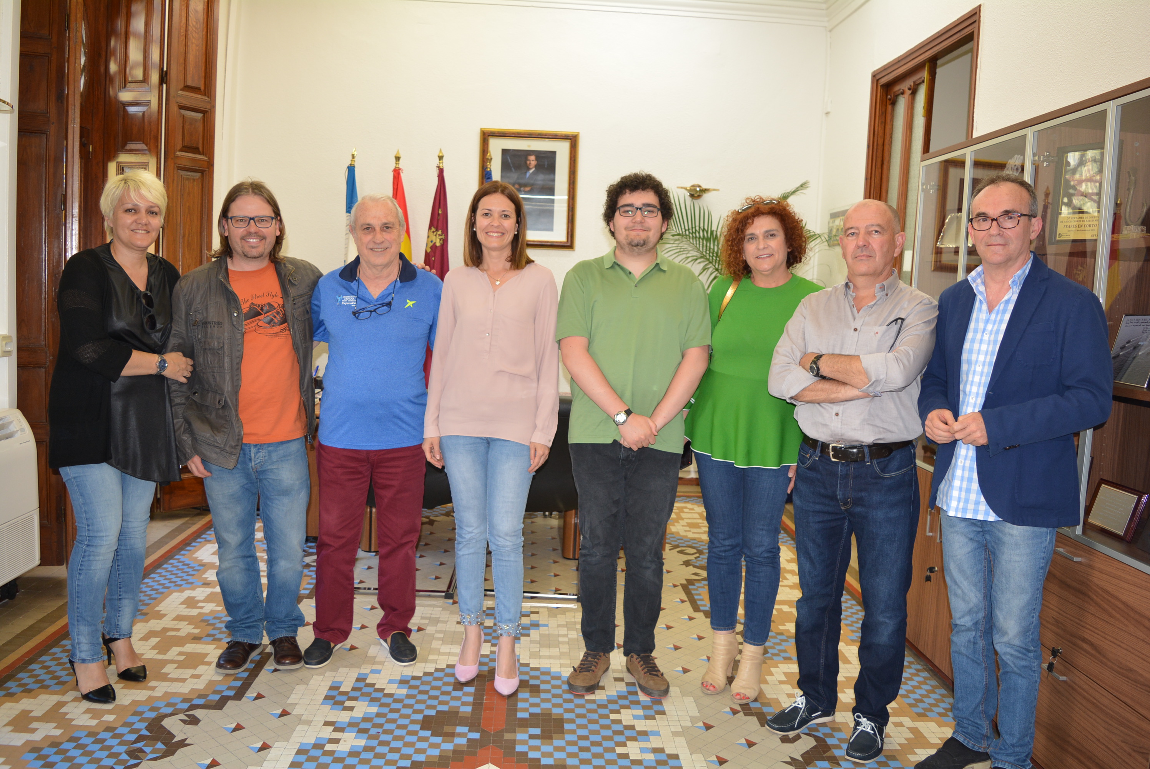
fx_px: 959
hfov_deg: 61.9
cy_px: 384
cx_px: 575
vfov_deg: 43.7
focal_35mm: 30
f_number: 4
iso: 400
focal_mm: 20
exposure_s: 1/60
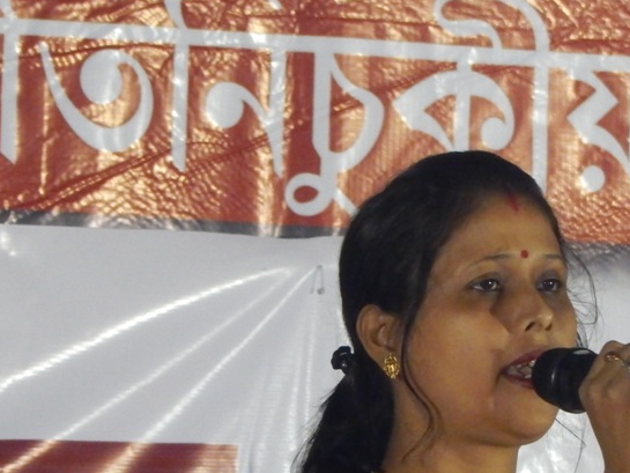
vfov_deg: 1.3
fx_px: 20388
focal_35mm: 1120
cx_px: 420
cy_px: 332
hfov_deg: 1.8
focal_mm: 107.1
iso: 1400
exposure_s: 1/125
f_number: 5.8
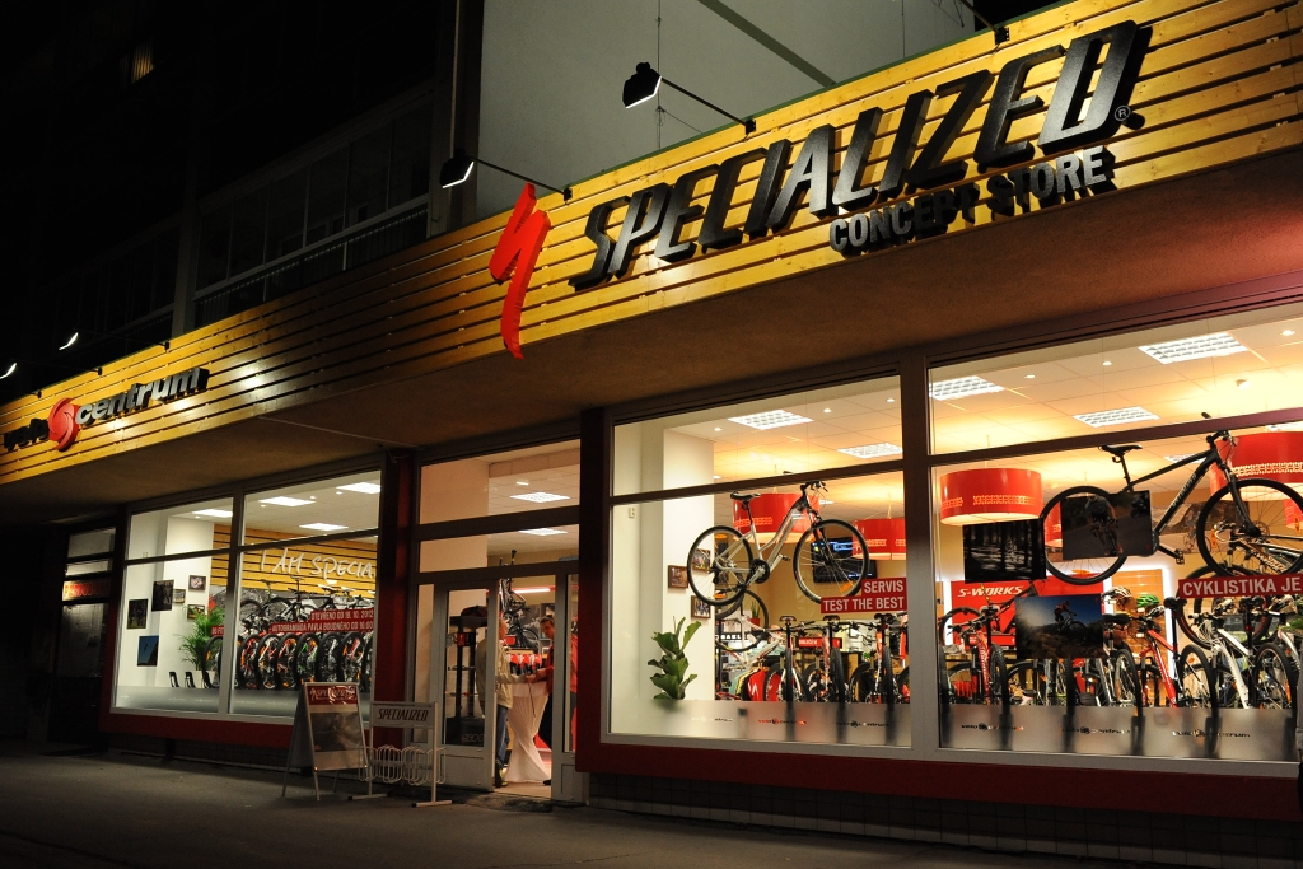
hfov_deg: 65.5
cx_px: 652
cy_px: 434
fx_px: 1014
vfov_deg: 46.4
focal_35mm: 28
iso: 2500
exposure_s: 1/60
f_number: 6.3
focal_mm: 28
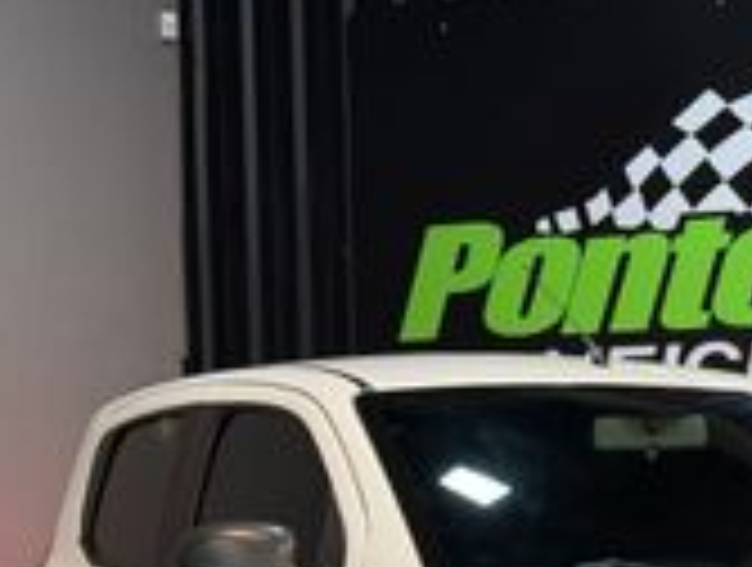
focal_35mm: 135
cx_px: 788
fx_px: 2939
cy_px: 675
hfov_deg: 14.3
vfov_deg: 10.8
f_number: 1.78
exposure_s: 1/60
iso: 200
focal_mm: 6.76
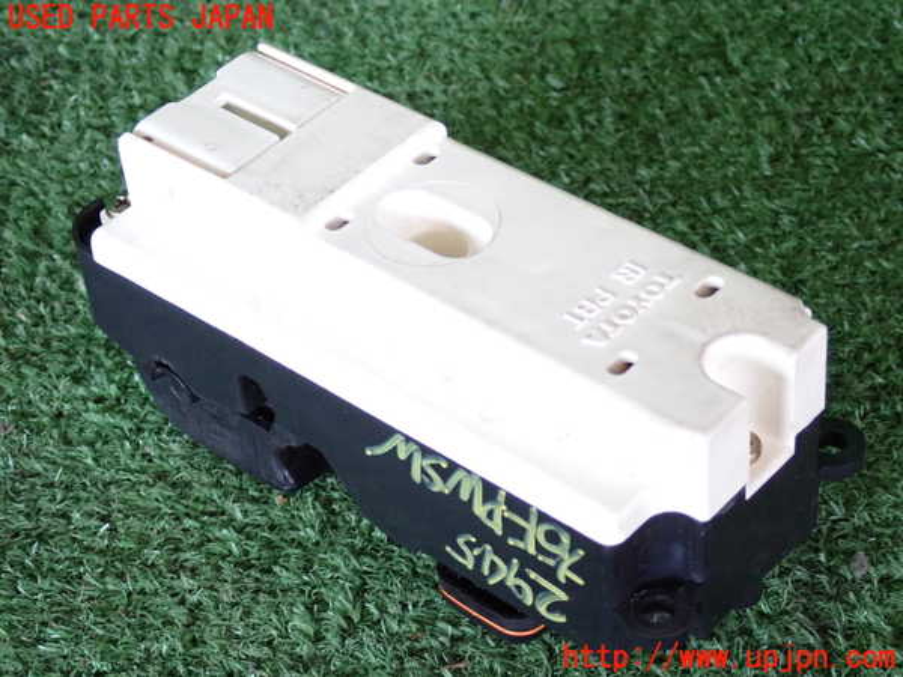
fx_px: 2139
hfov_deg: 23.8
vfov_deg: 18.0
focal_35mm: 82
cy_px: 338
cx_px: 452
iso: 800
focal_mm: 14.62
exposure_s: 1/125
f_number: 4.3
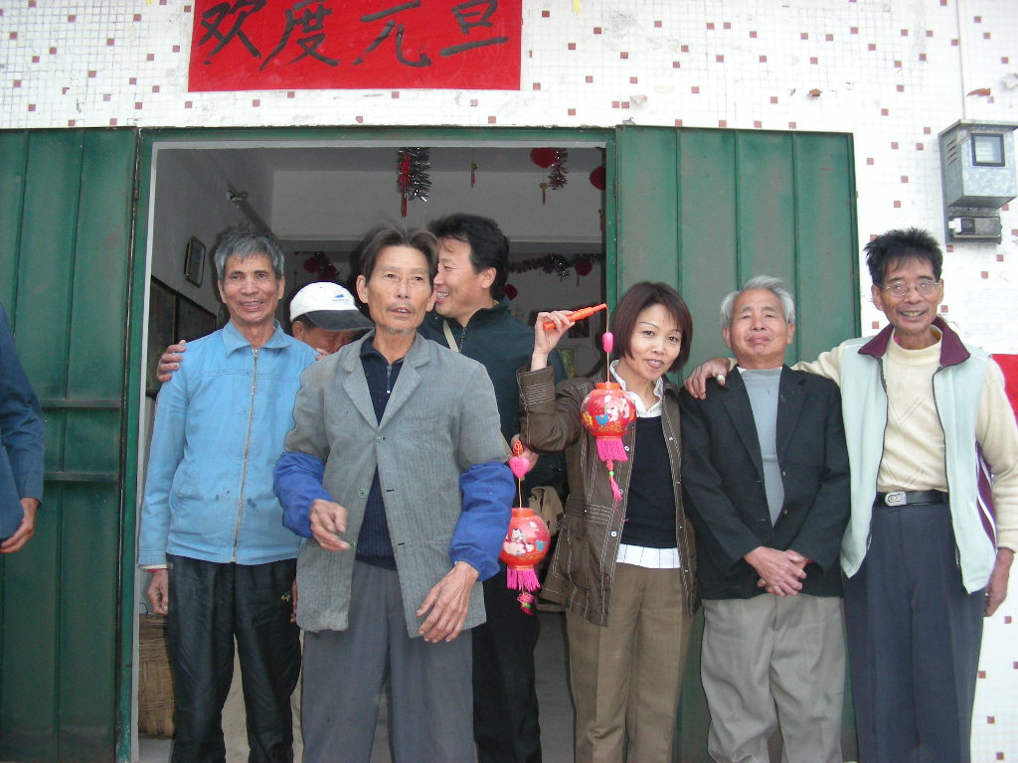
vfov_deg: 37.7
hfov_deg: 49.0
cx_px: 509
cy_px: 382
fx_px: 1118
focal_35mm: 38
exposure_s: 1/60
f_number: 3.5
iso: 145
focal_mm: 6.3
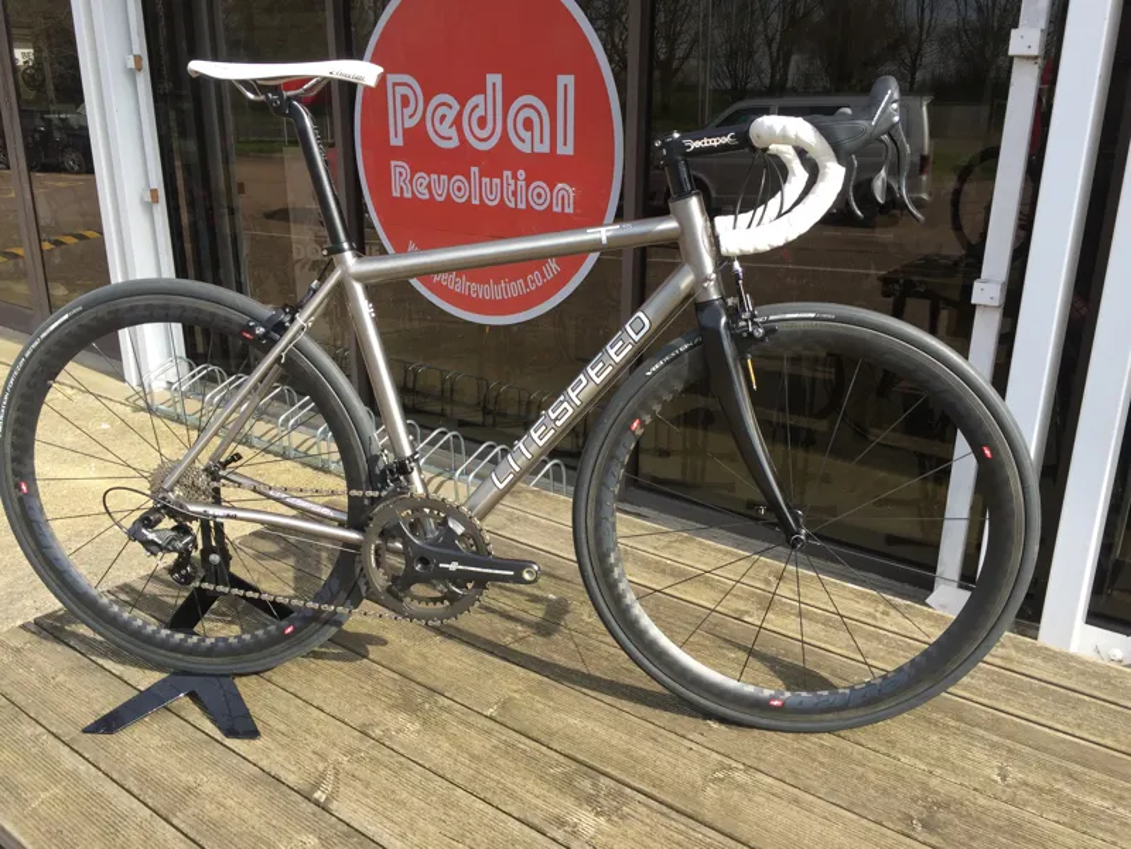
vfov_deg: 48.2
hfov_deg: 61.7
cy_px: 424
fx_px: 948
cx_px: 566
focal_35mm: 29
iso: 32
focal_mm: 4.15
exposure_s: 1/879
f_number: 2.2
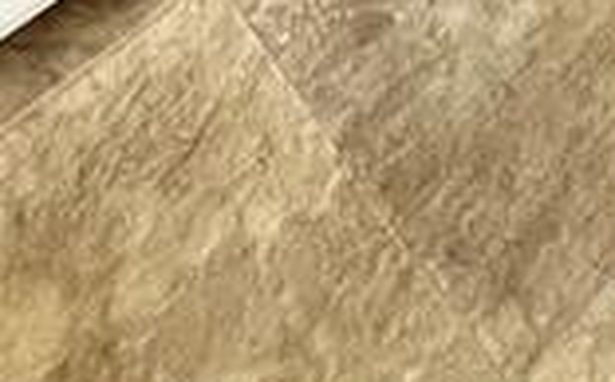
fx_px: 1774
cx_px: 607
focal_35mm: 106
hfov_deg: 19.1
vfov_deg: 6.1
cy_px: -1611
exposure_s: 1/120
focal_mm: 1.57
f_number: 1.8
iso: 125
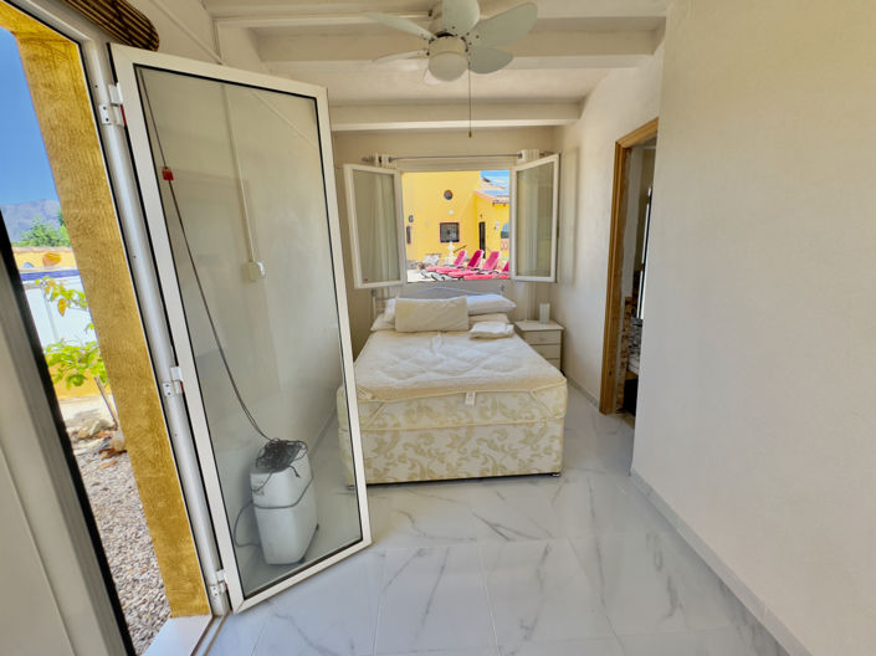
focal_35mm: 14
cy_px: 328
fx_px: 354
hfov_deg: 102.1
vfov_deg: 85.6
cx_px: 438
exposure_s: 1/270
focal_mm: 2.22
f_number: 2.2
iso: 40
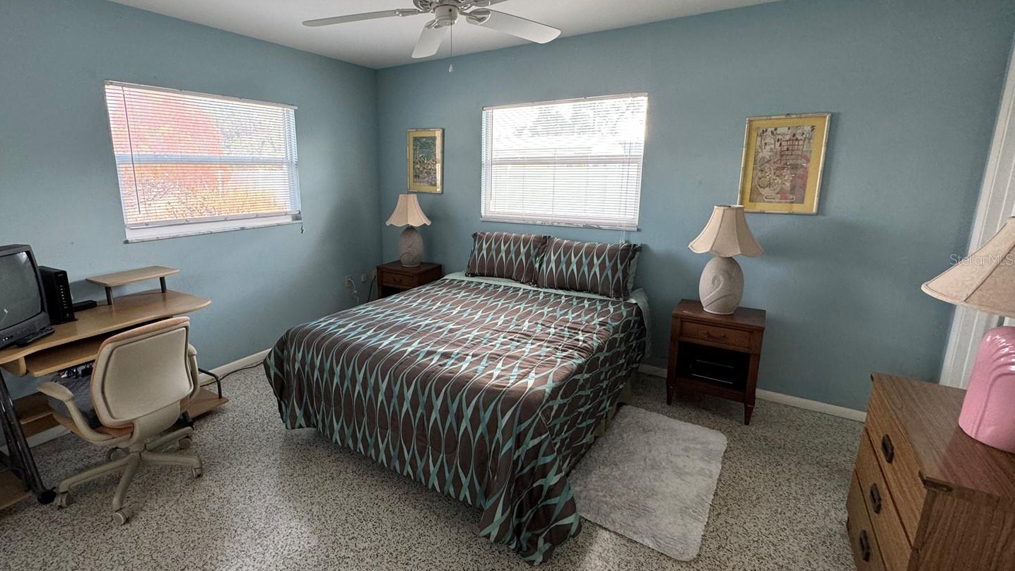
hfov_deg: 95.5
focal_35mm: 17
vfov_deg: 63.8
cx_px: 451
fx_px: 457
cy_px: 259
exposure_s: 1/99
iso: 250
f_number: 2.2
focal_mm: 2.22
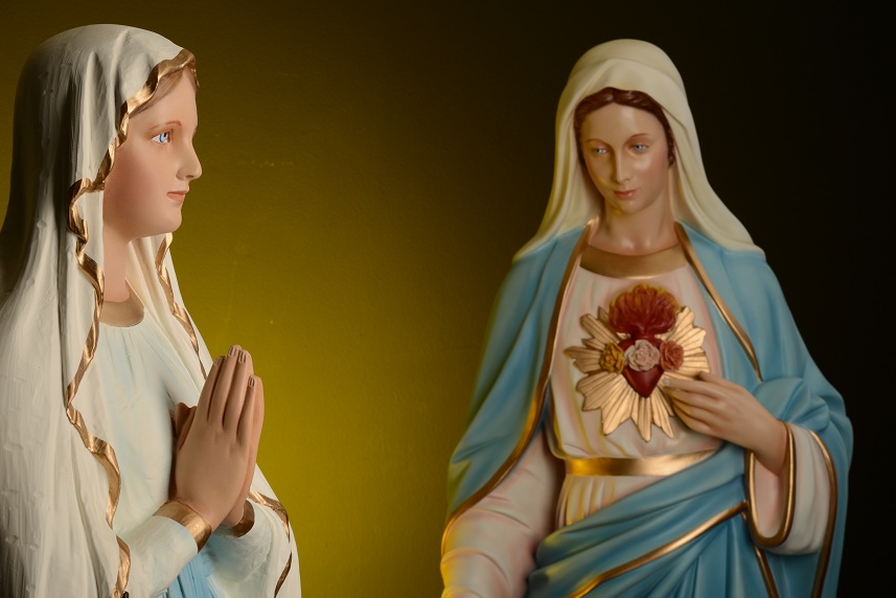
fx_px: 1743
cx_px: 382
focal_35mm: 70
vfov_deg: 19.5
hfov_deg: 28.8
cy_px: 286
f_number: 18
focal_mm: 60
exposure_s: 1/125
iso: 100
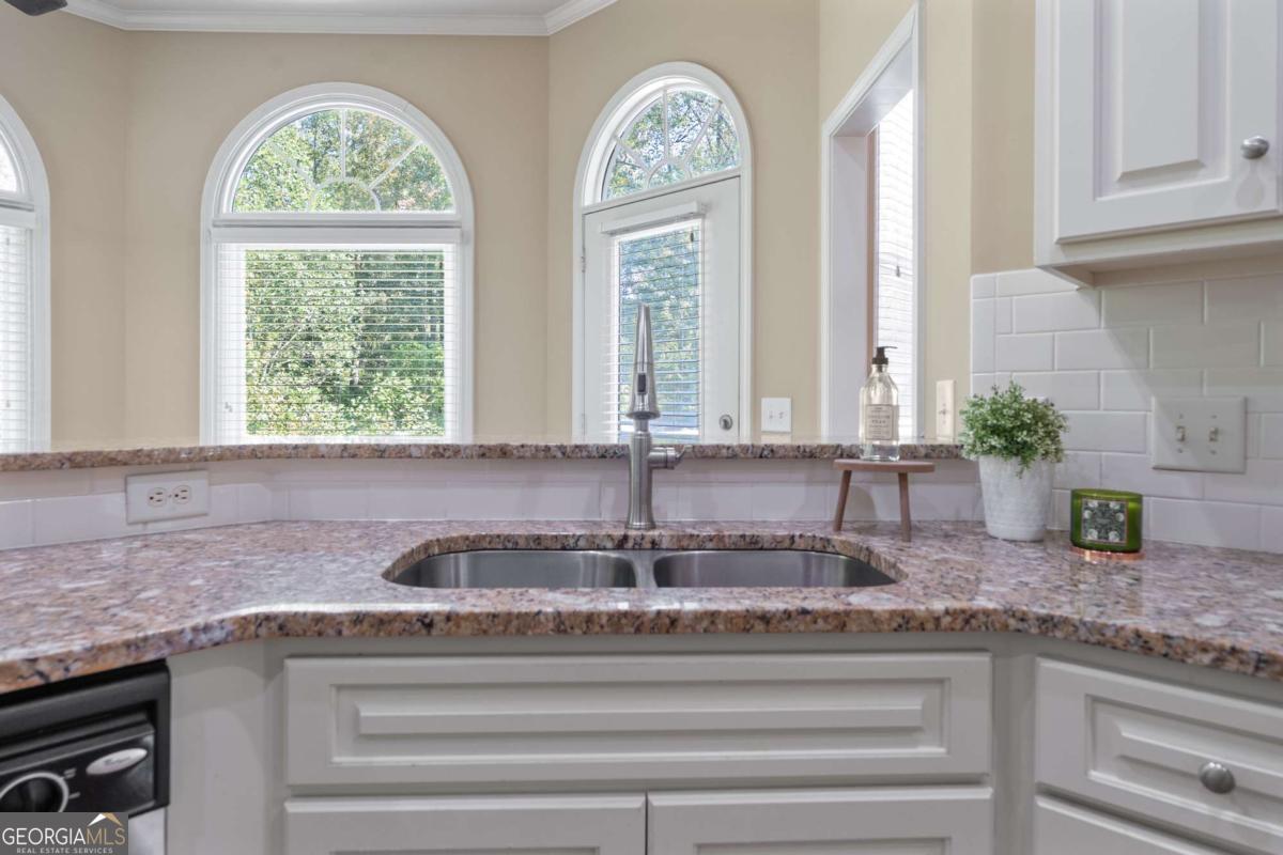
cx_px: 642
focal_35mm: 20
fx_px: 731
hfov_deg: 82.6
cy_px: 428
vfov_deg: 60.7
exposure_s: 1/13
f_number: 6.3
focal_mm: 20.5
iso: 1250
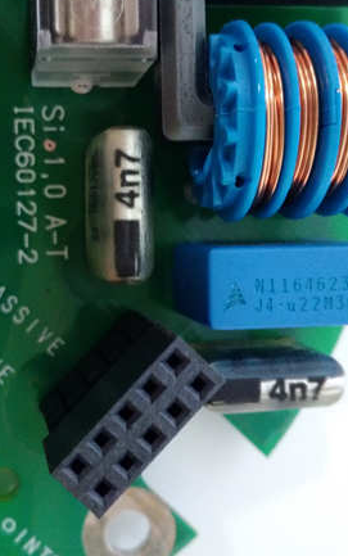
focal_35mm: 44
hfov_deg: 28.9
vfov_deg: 45.3
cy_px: 275
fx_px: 667
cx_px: 103
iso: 797
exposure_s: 1/14
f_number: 2
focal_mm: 3.79
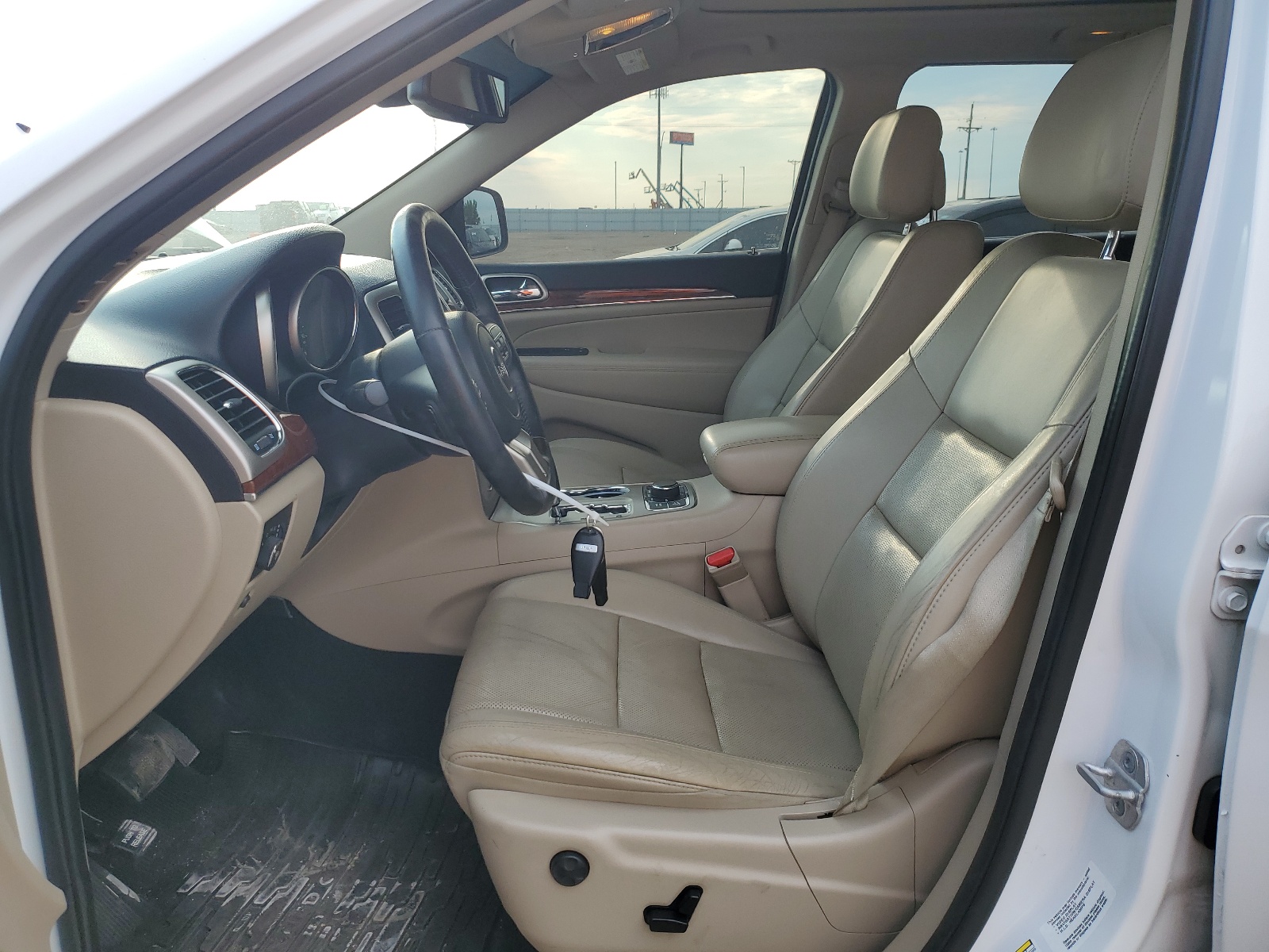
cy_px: 476
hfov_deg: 67.3
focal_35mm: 26
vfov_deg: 53.1
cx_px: 634
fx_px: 953
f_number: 1.5
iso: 50
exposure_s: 1/667
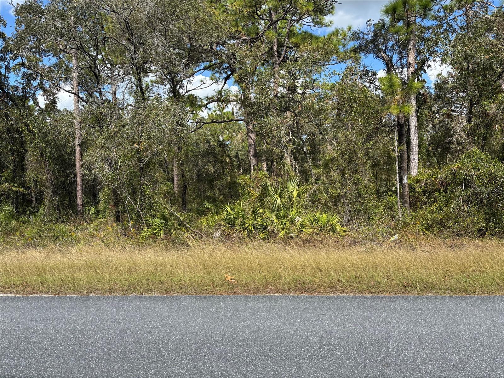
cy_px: 189
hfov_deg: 67.3
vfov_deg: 53.1
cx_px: 252
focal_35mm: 26
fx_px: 379
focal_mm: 5.96
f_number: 1.6
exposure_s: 1/1499
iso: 50
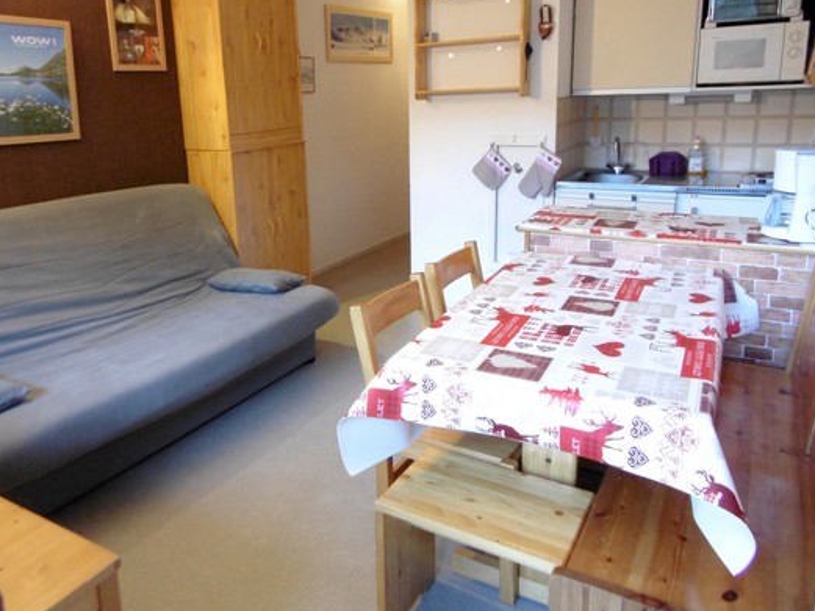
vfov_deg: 51.0
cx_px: 349
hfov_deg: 65.0
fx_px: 636
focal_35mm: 27
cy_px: 242
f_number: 3
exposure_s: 1/50
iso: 400
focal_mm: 4
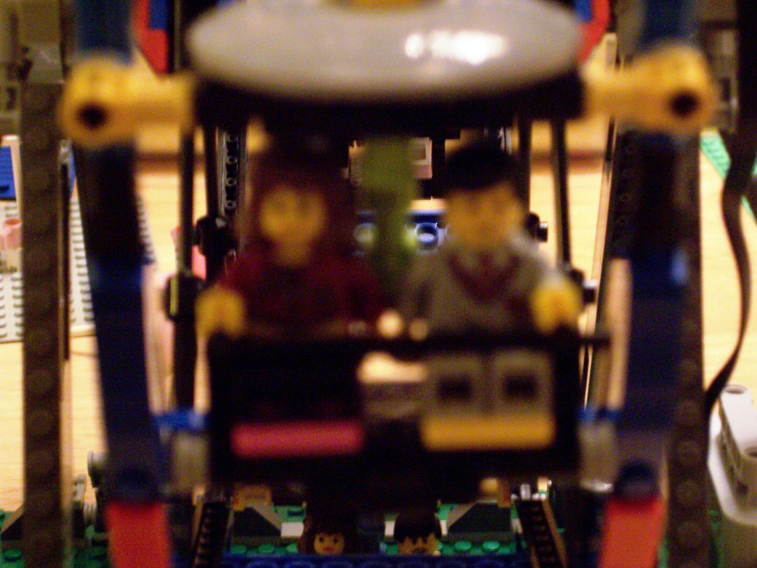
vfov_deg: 12.7
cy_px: 284
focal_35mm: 117
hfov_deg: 16.8
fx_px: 2559
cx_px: 378
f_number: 4.8
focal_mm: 24
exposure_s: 1/8
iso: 200
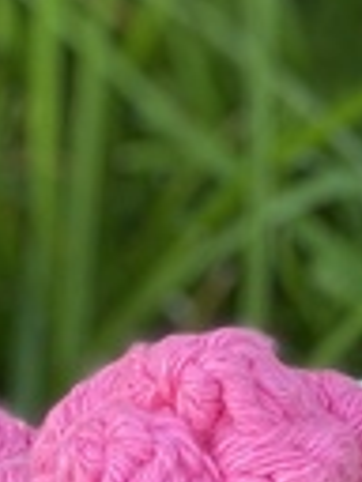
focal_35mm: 325
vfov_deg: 6.1
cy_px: 516
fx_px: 4532
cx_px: 909
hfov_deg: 4.5
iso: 32
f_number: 2
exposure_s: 1/122
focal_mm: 6
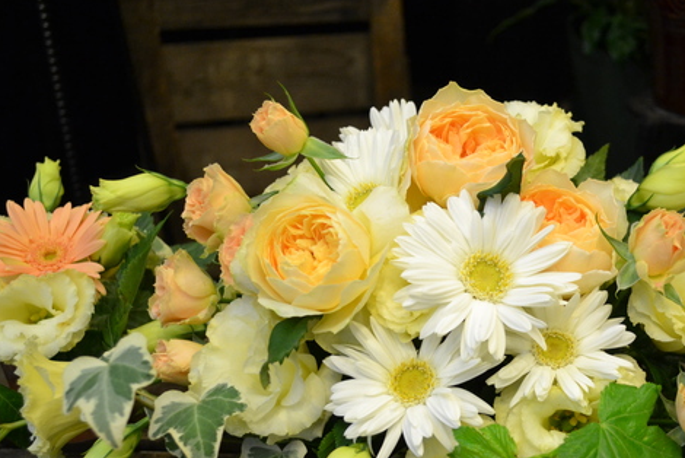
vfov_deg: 26.2
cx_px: 504
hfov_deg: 38.0
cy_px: 346
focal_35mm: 51
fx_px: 971
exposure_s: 1/60
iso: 1000
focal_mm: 20
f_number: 3.8
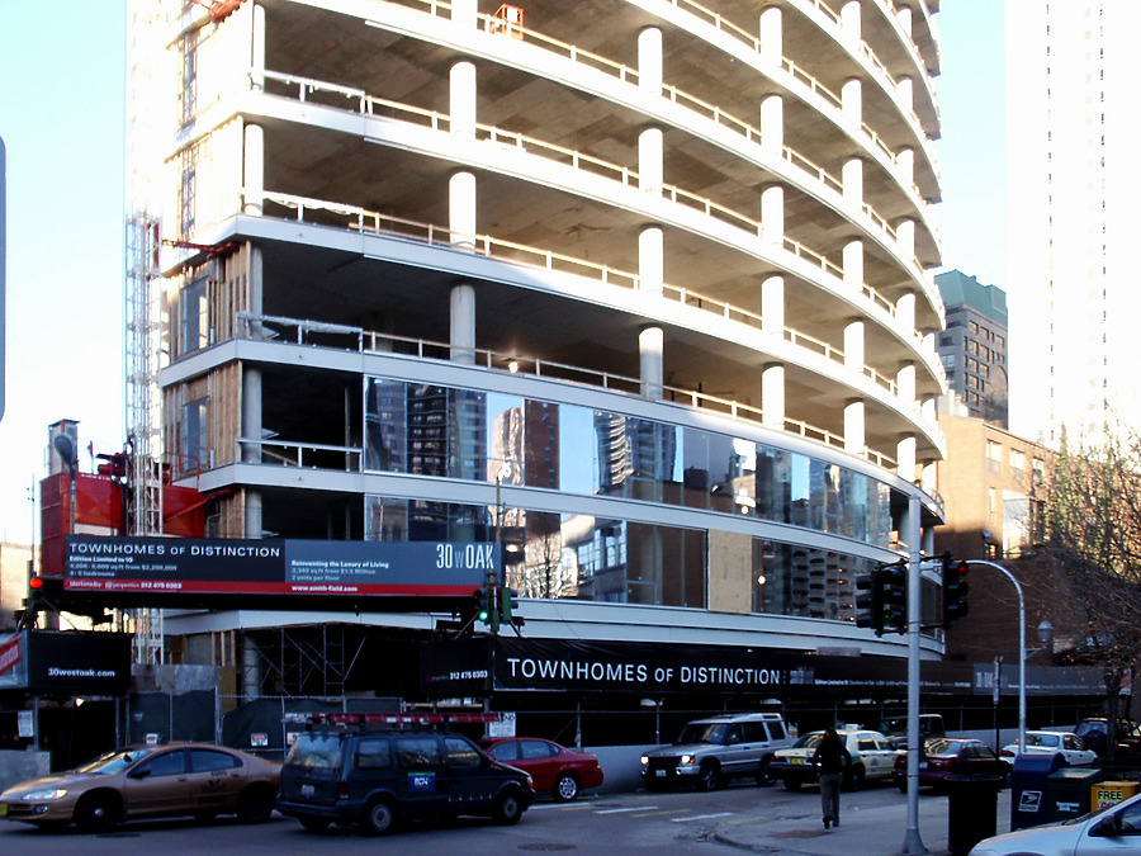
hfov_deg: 52.6
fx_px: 1154
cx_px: 570
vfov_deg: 40.7
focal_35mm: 35
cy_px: 428
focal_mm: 7.18
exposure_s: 1/125
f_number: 3
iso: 64
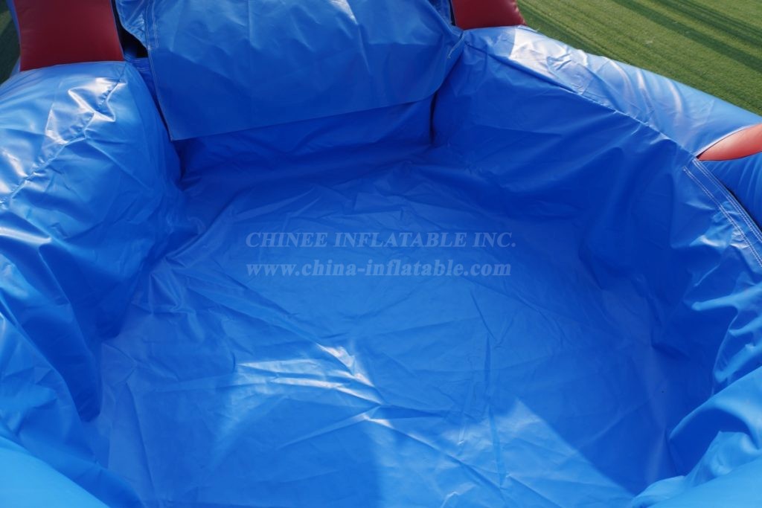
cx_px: 381
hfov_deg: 73.7
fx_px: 508
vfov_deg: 53.1
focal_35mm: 24
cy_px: 254
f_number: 6.3
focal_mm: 16
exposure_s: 1/400
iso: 100
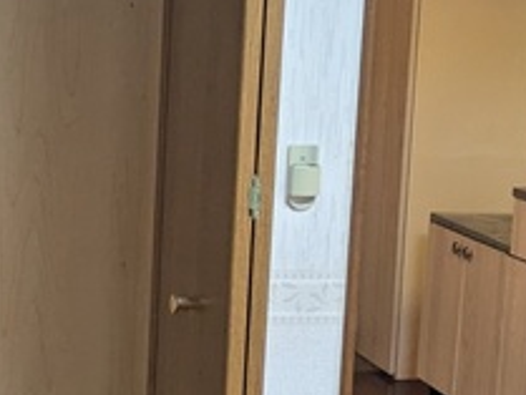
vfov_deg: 12.9
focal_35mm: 115
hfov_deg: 15.9
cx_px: -227
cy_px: 254
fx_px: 1748
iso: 397
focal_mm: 5.43
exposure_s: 1/60
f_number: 1.89
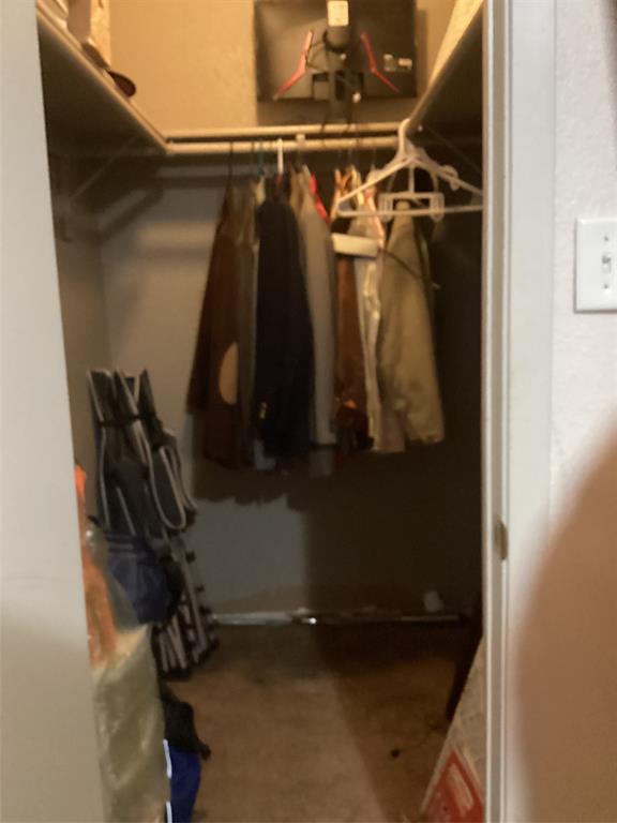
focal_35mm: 31
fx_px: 737
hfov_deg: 45.4
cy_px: 412
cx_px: 308
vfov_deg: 58.4
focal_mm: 3.3
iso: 800
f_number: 2.4
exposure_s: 1/15
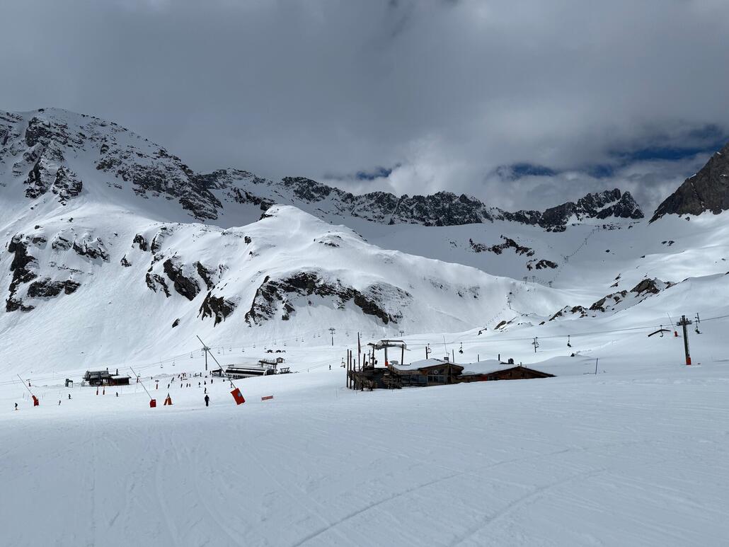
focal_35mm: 24
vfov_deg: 56.8
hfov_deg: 71.6
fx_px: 506
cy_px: 274
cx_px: 364
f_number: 1.78
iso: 80
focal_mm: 6.76
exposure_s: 1/55556
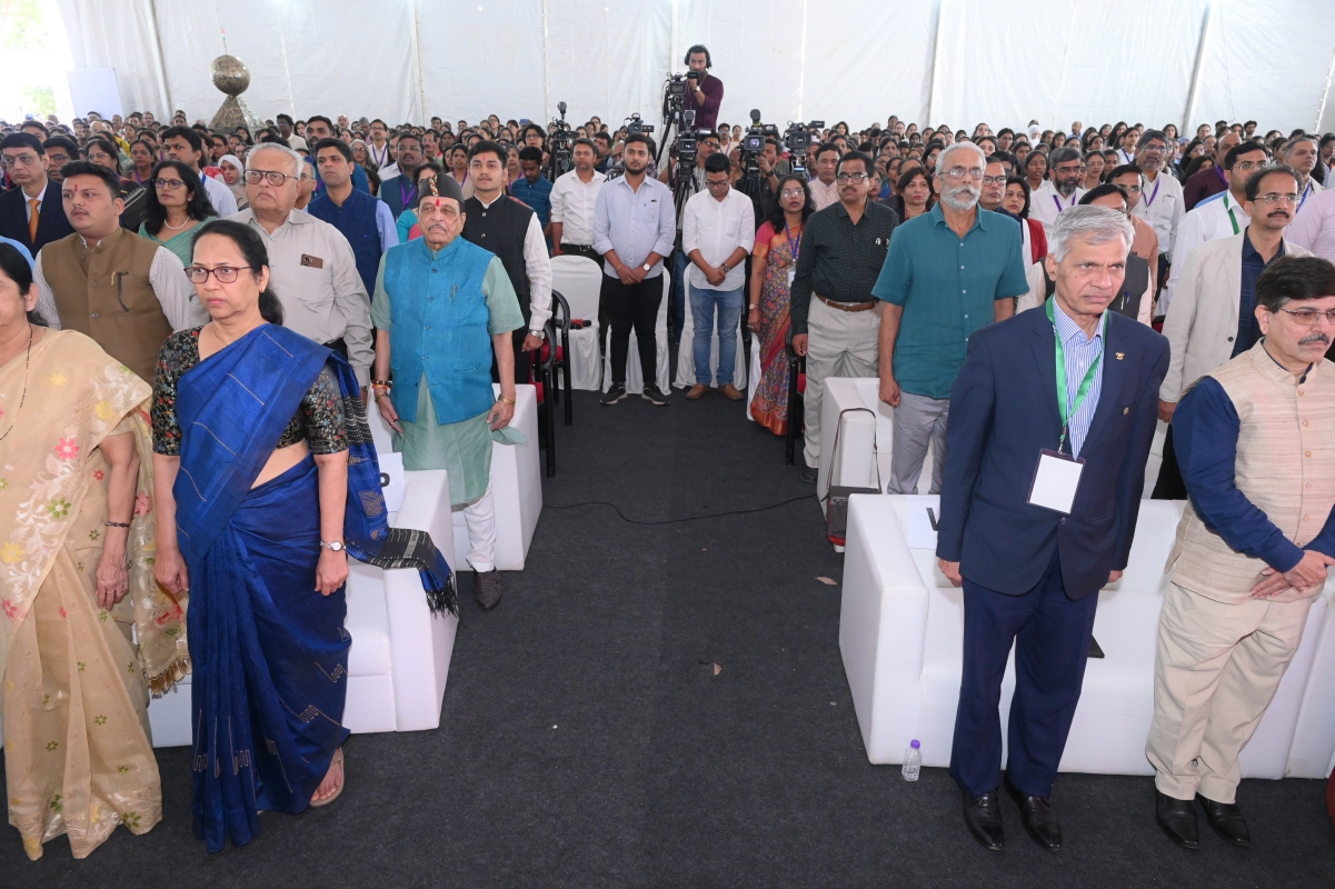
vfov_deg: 53.1
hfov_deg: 73.8
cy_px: 444
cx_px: 668
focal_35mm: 24
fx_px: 890
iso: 5000
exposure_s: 1/160
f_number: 6.3
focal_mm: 24
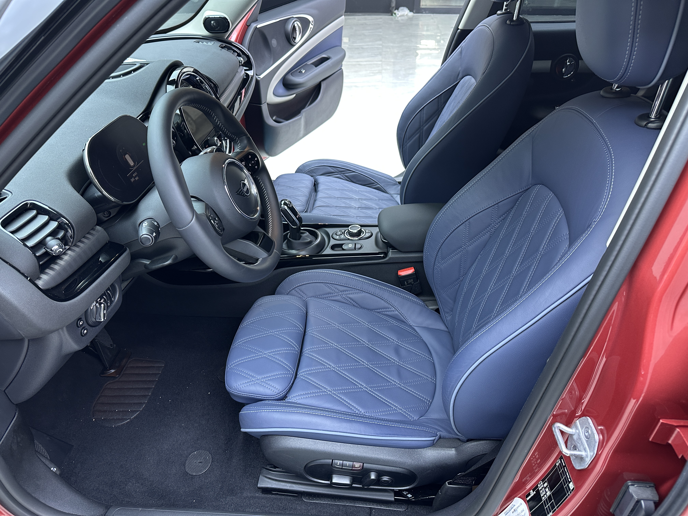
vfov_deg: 56.8
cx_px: 344
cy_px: 258
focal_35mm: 24
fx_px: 477
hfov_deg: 71.6
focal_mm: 6.86
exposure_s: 1/50
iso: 200
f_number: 1.78
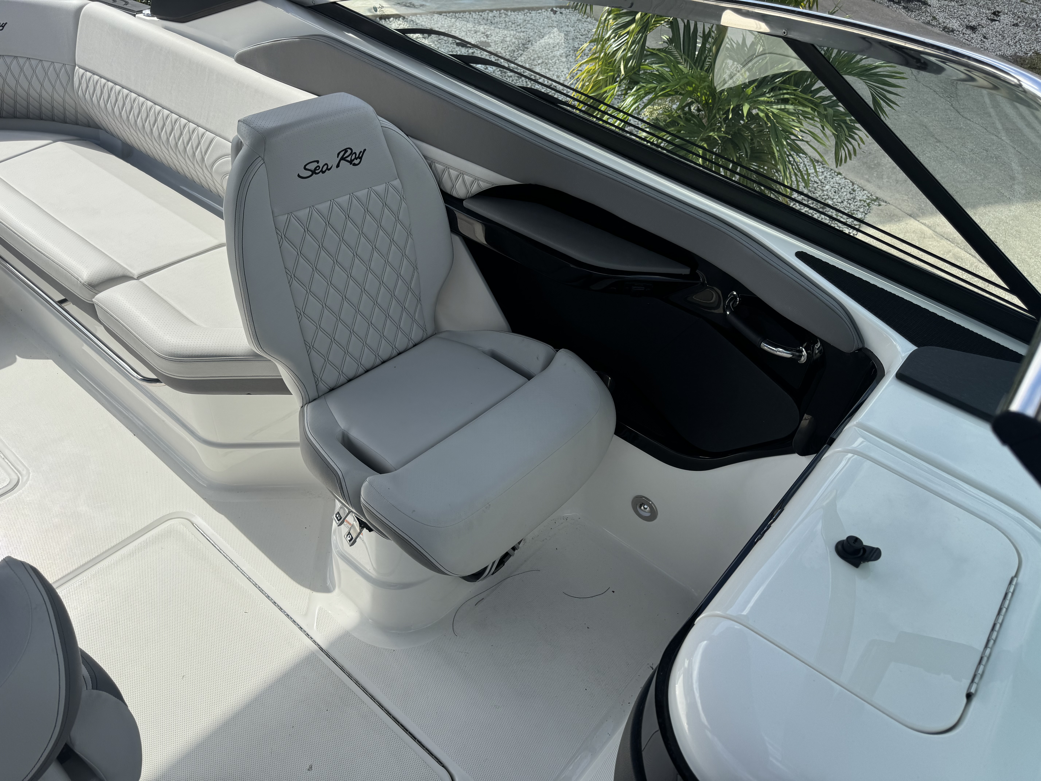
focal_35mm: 24
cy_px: 390
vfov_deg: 56.8
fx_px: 722
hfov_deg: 71.6
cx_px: 520
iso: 80
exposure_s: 1/3096
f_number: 1.78
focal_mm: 6.76
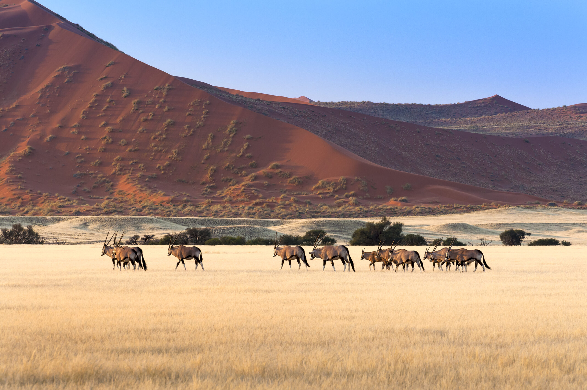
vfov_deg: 5.9
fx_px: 3786
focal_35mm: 232
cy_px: 195
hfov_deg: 8.9
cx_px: 294
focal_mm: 155
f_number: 11
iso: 200
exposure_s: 1/125
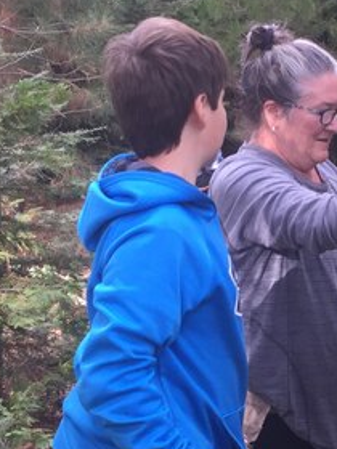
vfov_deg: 20.8
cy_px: 297
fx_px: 1220
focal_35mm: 94
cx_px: 307
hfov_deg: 15.5
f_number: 2.2
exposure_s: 1/120
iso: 50
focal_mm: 4.15
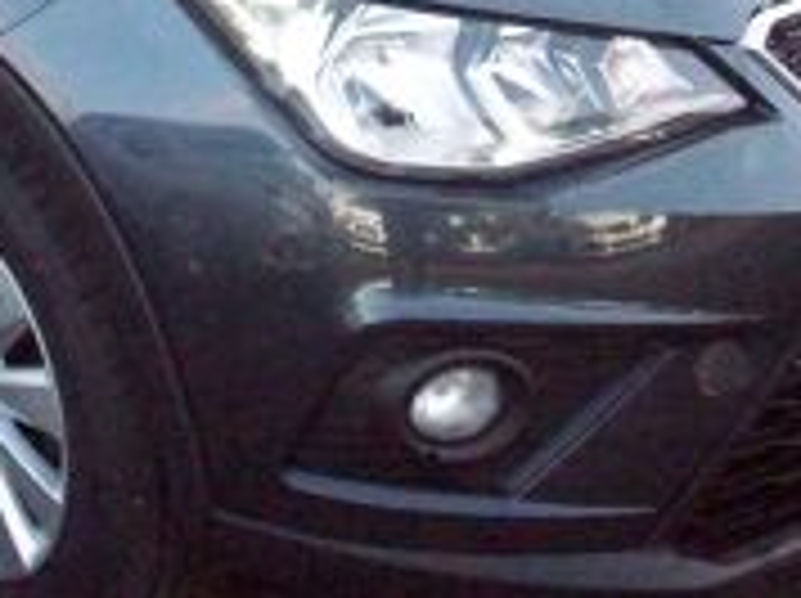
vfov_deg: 14.2
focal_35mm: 100
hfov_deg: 19.5
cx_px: 189
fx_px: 2311
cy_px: -162
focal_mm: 6.2
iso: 800
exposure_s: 1/1214
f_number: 2.8
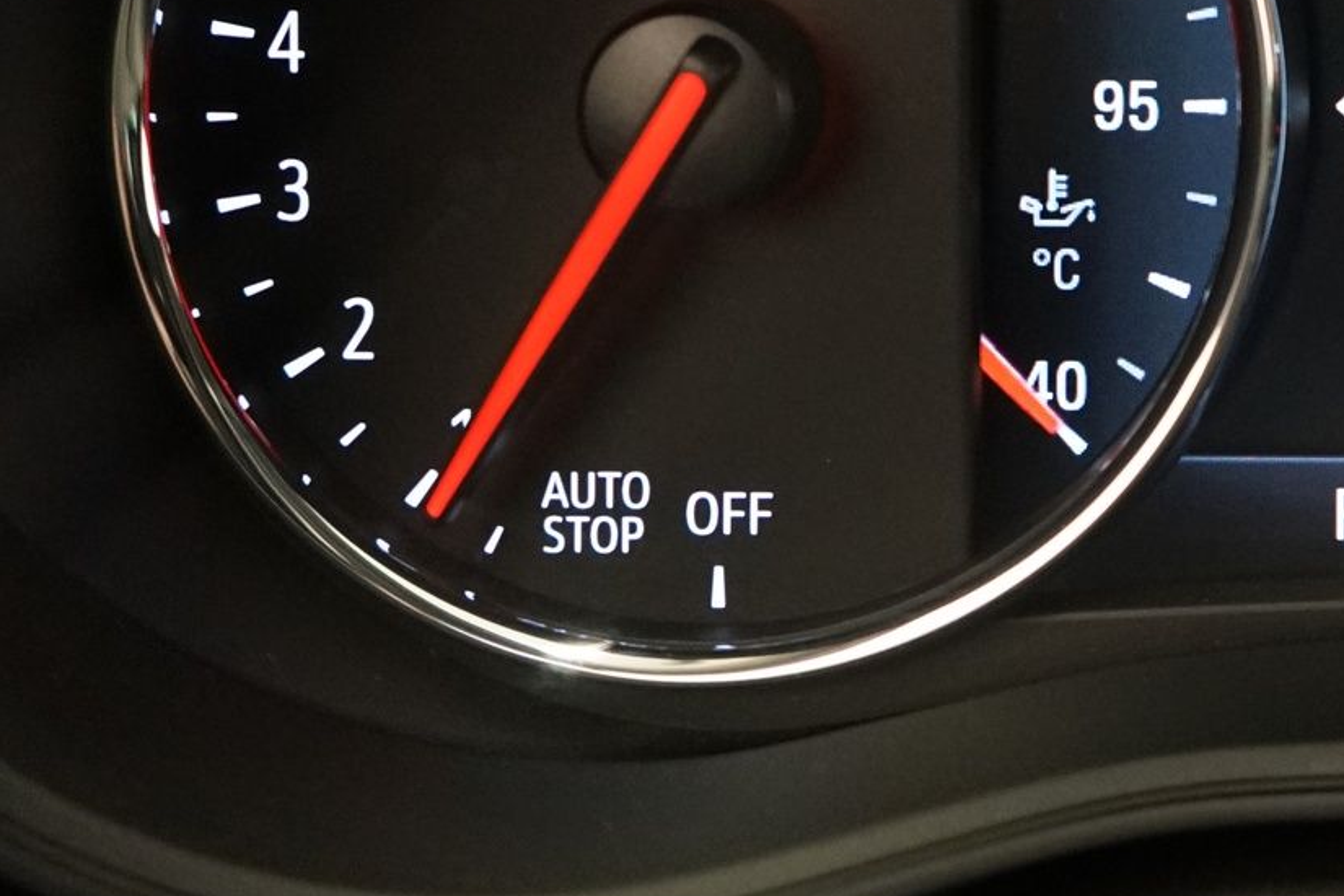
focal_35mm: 97
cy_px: -204
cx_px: 1955
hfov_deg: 18.8
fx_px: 3621
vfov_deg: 13.7
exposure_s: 1/60
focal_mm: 32
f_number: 4
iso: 2500
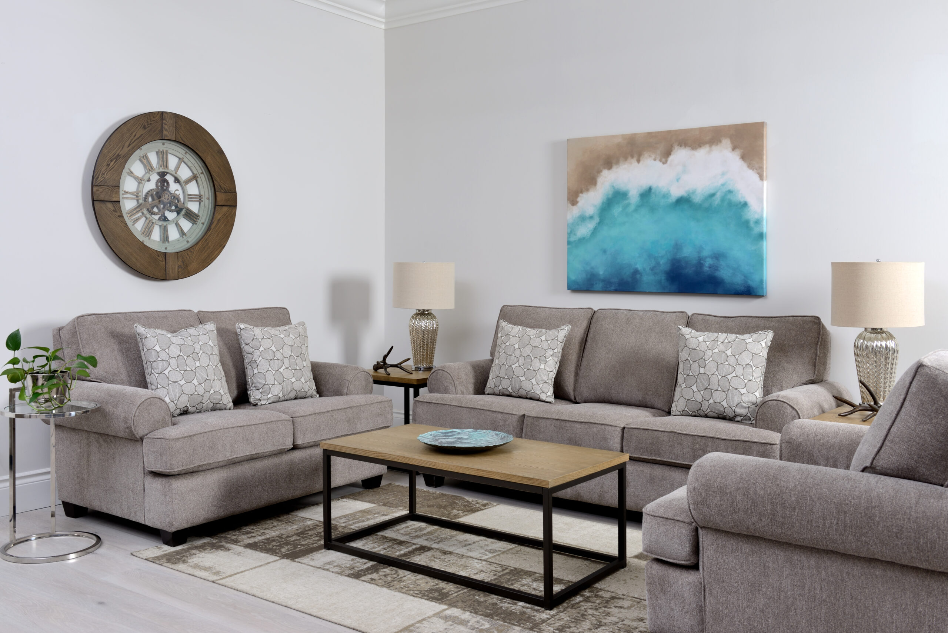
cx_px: 474
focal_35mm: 34
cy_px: 316
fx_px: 896
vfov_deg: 38.9
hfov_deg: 55.8
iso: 100
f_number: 11
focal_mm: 34
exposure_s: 1/100
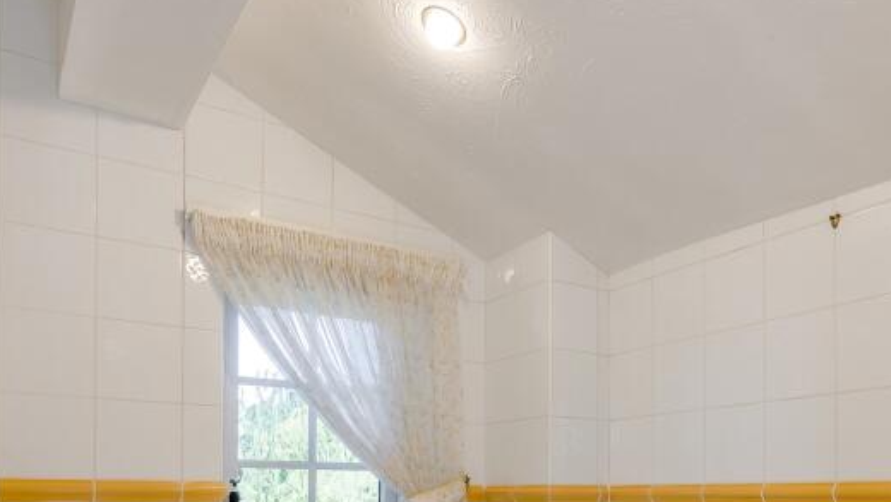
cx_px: 541
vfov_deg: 33.0
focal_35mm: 33
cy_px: 493
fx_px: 780
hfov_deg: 58.9
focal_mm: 16
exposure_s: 1/13
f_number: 10
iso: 100
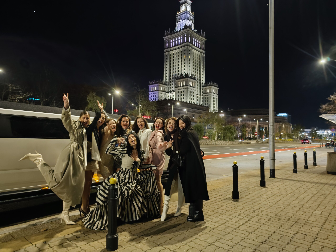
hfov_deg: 73.9
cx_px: 168
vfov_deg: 58.9
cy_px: 126
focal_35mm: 23
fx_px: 223
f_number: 1.69
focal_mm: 7.01
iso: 4175
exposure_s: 1/20
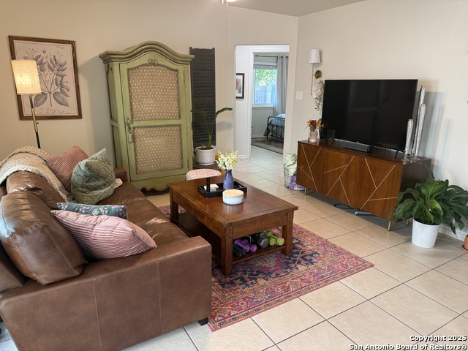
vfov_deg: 56.8
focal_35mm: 24
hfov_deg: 71.6
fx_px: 324
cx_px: 234
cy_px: 176
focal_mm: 6.76
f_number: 1.78
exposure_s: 1/66
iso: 200
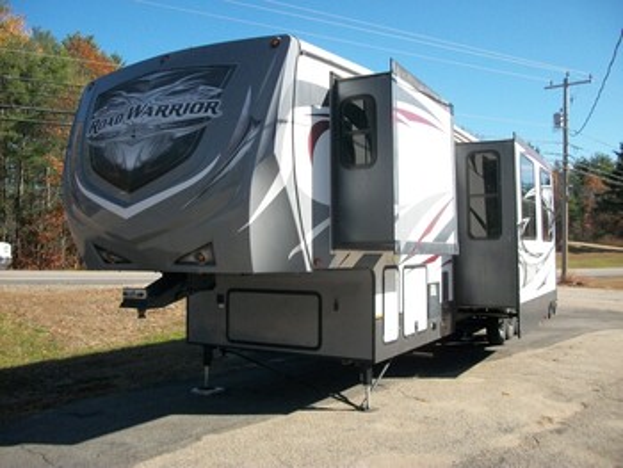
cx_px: 312
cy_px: 234
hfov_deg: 56.8
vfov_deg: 44.2
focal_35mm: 32
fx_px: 576
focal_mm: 5.7
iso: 200
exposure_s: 1/320
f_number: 8.8
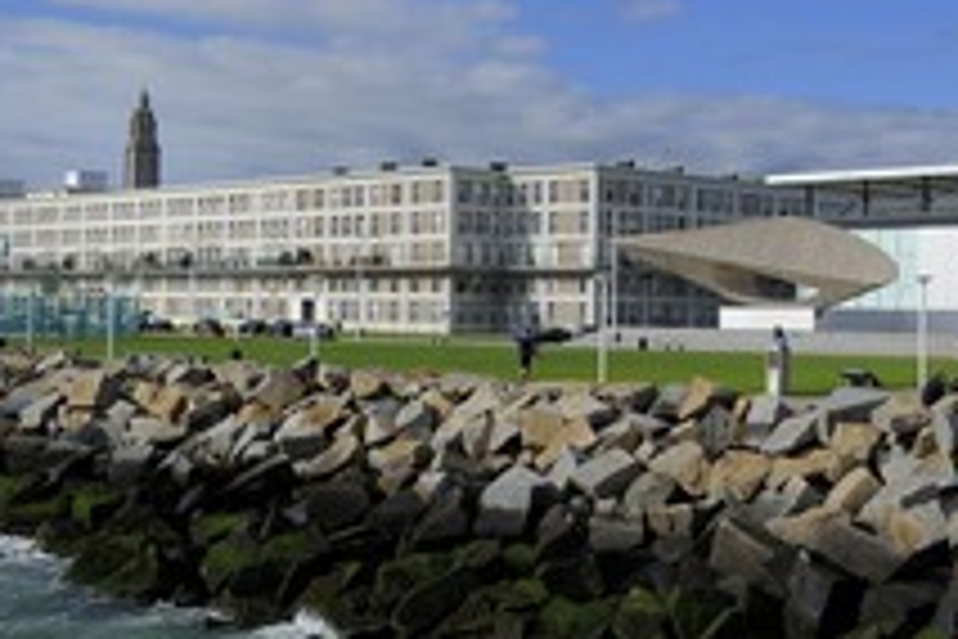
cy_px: 270
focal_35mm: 61
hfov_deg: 32.1
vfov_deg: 22.2
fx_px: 1623
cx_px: 747
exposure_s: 1/250
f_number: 14
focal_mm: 31
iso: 200
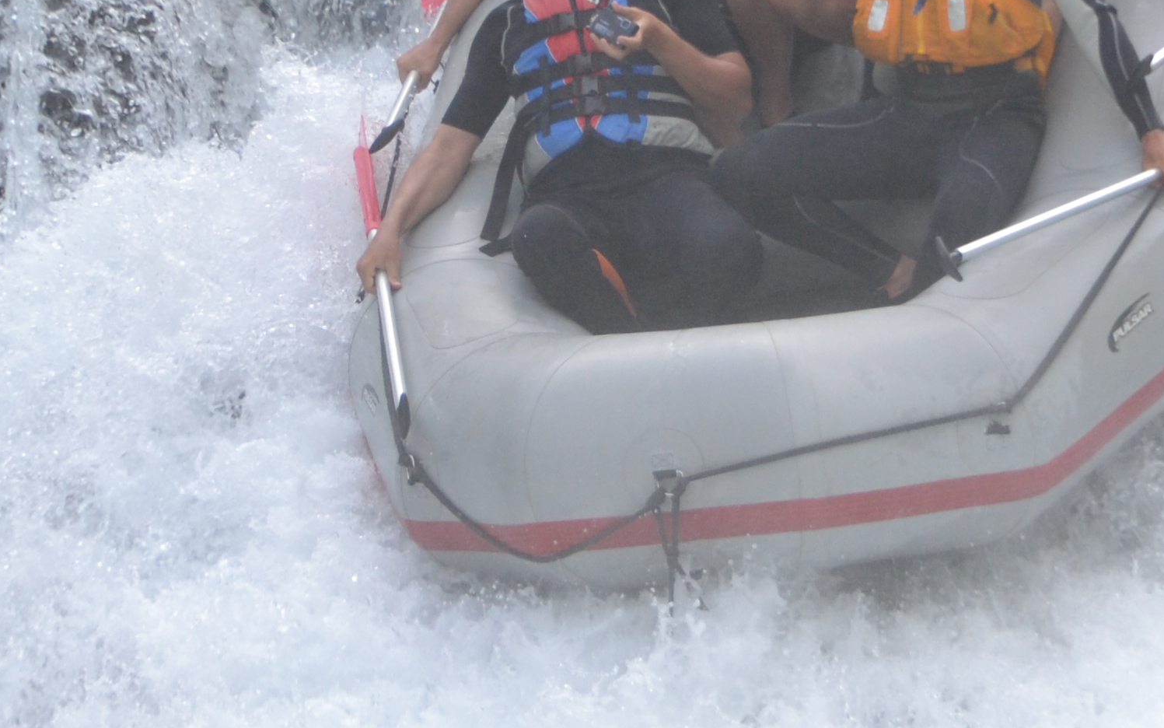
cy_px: 194
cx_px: 620
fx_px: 29854
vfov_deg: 1.4
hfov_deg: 2.2
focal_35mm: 941
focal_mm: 200
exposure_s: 1/500
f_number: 5.6
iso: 400
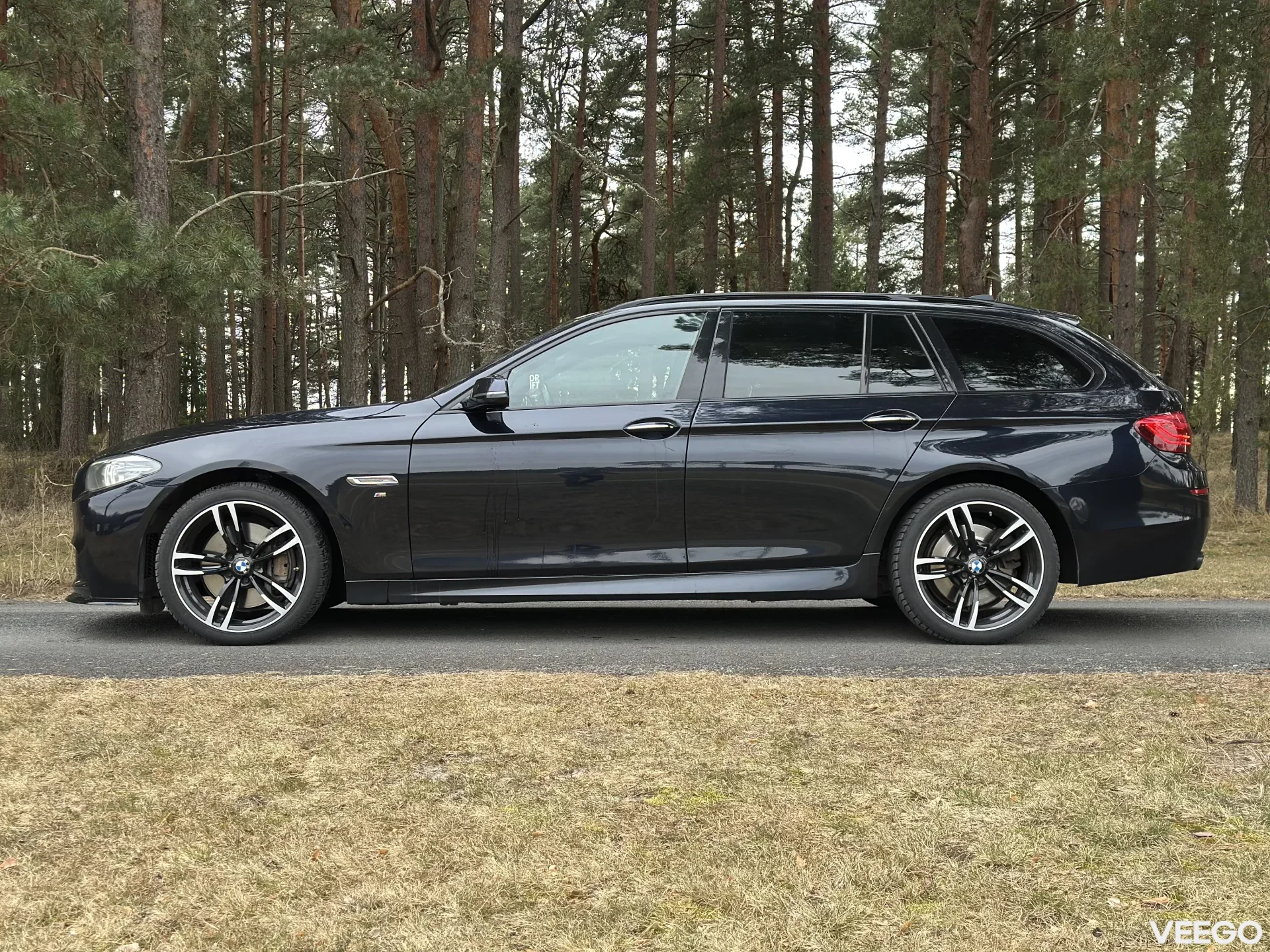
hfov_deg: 39.7
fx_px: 1761
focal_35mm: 48
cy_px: 476
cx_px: 635
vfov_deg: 30.3
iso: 125
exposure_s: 1/172
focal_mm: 6.86
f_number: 1.78
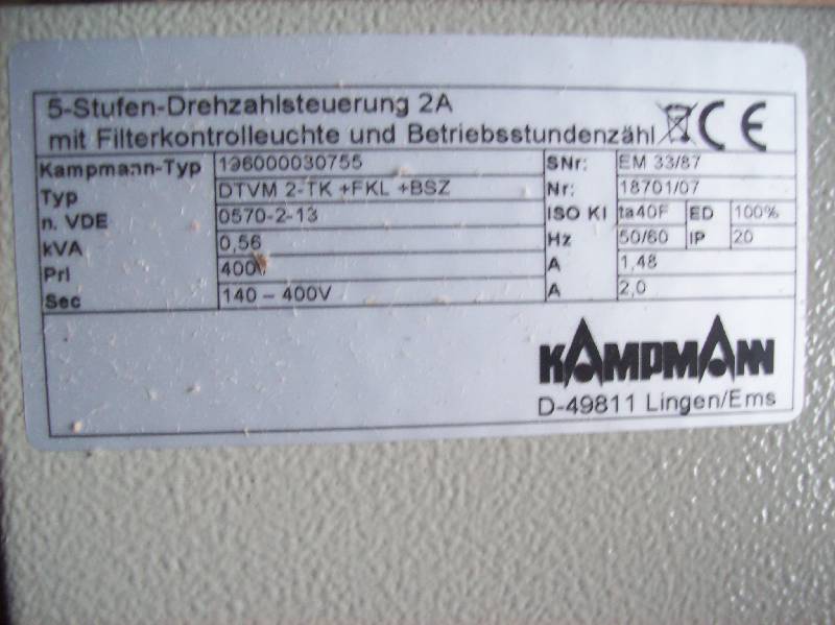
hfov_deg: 51.4
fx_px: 868
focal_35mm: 36
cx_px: 418
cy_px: 312
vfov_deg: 39.6
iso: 200
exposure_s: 1/8
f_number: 2.7
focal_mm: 6
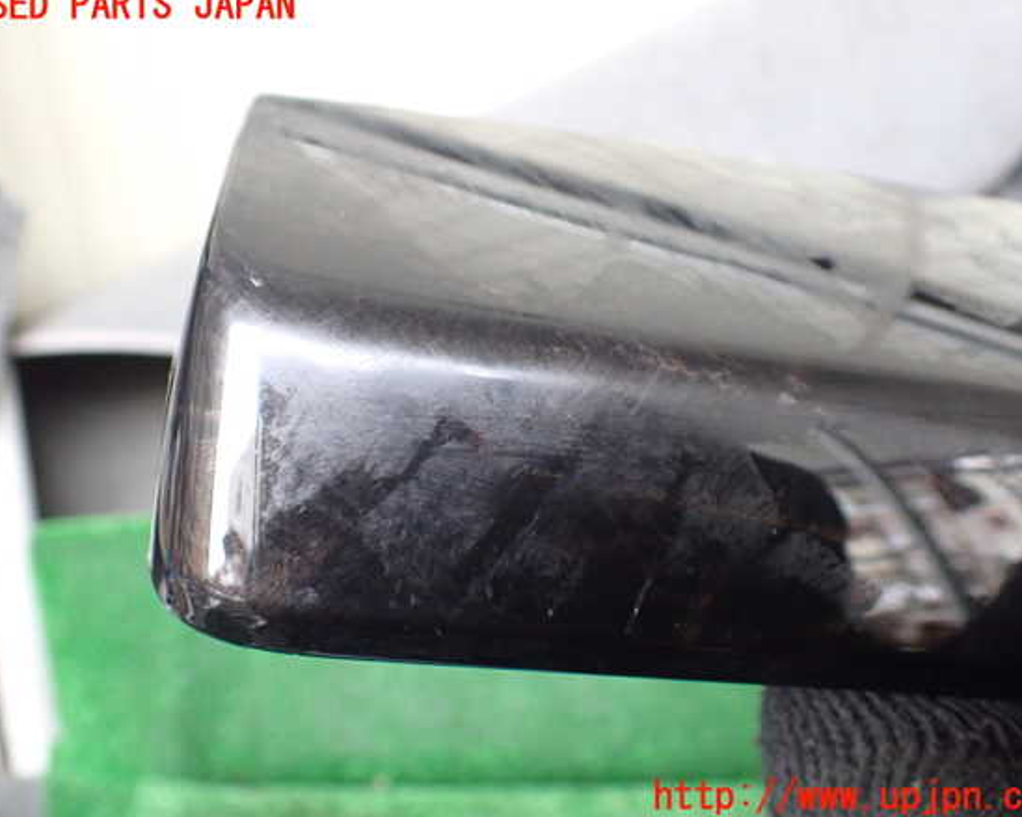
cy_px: 402
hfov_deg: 55.7
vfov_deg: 45.8
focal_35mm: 32
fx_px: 968
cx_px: 516
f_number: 2.3
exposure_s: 1/125
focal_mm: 5.4
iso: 640
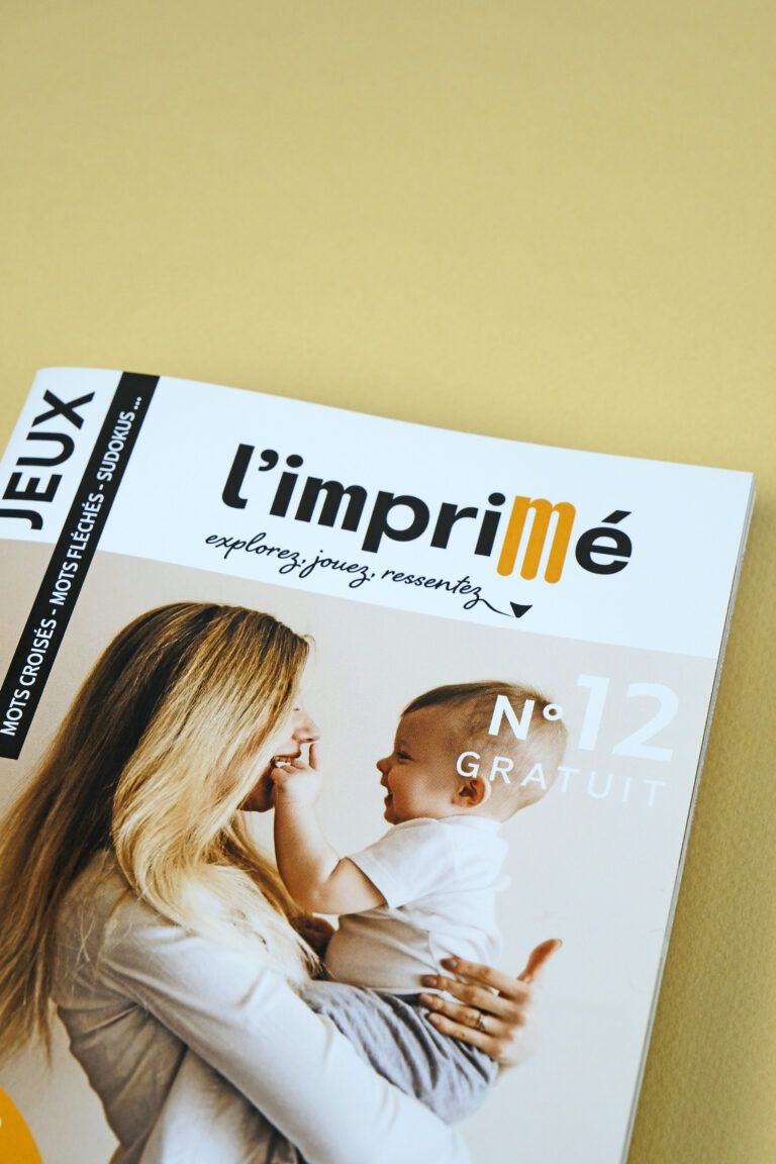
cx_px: 388
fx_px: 2457
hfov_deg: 17.9
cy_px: 582
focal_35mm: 76
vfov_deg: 26.7
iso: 640
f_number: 7.1
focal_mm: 50.5
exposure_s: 1/125
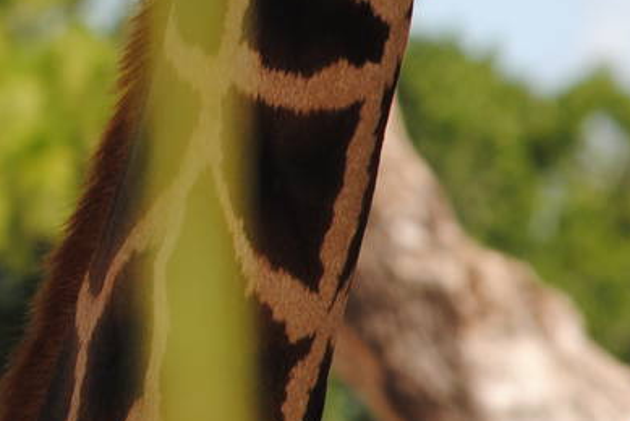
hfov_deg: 1.5
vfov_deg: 1.0
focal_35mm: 1359
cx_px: -131
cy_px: -49
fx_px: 23799
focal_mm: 220
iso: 100
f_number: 8
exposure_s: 1/200
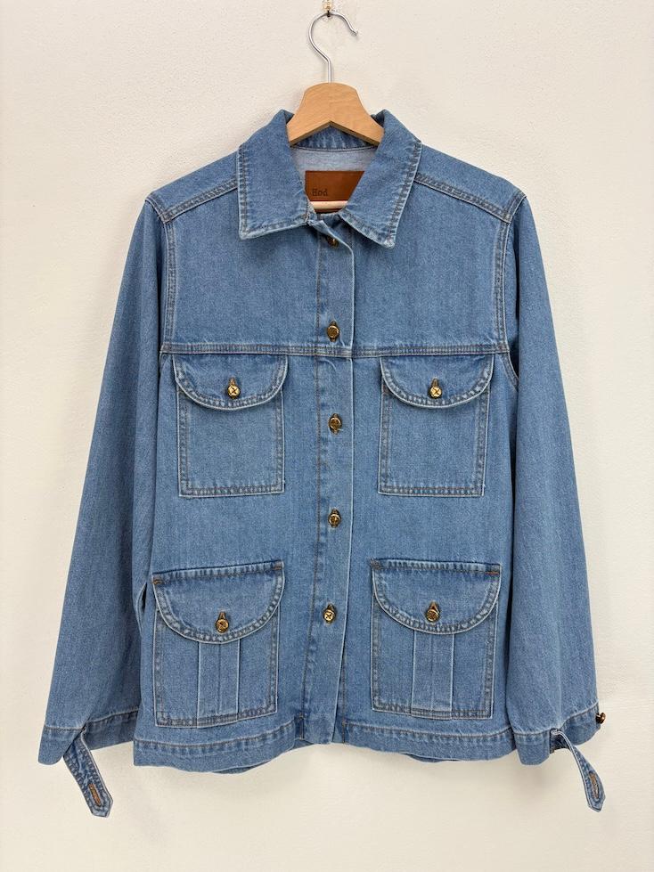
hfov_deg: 53.1
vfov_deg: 67.3
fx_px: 655
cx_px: 327
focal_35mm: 26
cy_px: 436
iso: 50
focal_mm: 5.96
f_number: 1.6
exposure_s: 1/100
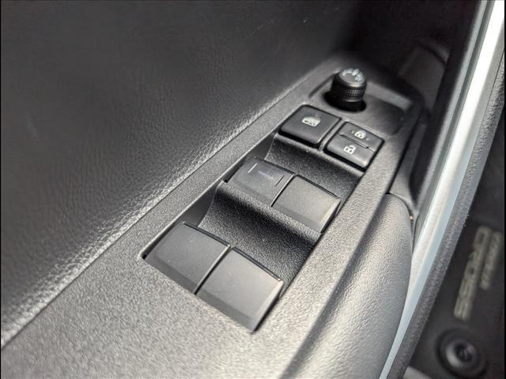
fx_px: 351
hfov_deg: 71.6
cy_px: 190
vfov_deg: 56.8
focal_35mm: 24
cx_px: 253
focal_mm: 6.9
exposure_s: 1/500
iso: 348
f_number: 1.68
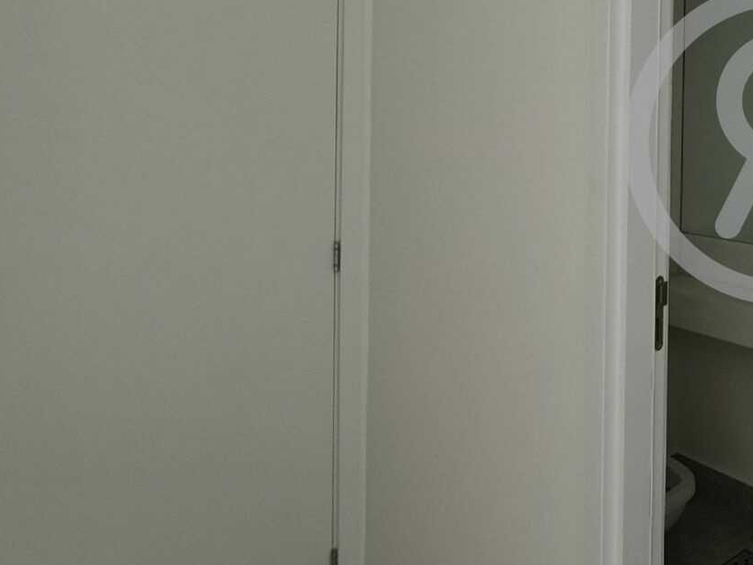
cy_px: 143
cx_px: 786
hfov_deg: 47.4
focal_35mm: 30
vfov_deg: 45.2
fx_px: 653
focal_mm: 2.2
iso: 80
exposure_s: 1/60
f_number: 2.2
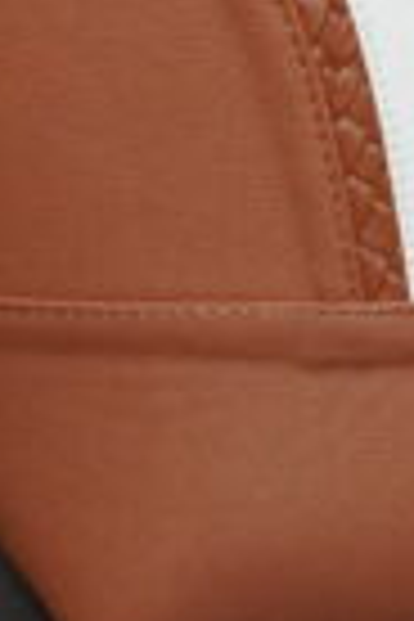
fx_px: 4541
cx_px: 914
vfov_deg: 7.5
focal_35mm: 263
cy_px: -608
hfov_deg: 5.1
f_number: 4.5
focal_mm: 27
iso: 1600
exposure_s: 1/160
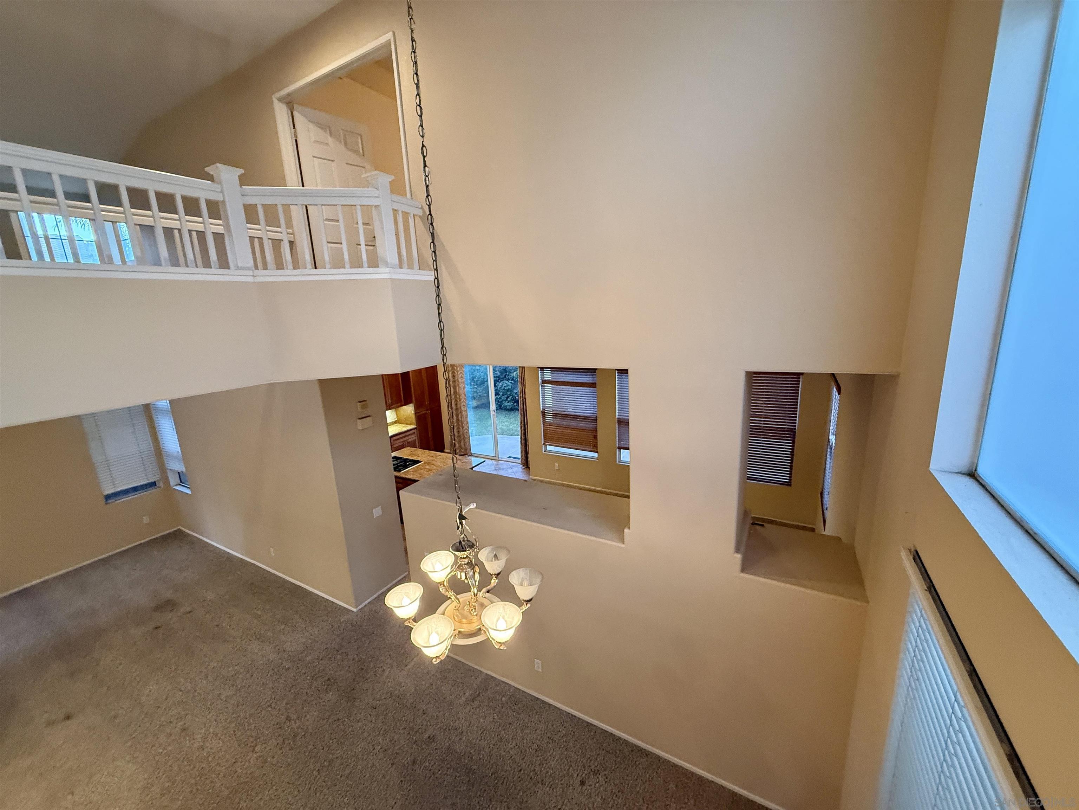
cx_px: 540
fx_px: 436
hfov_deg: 102.1
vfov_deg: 85.7
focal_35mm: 14
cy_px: 405
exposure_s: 1/60
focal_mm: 2.22
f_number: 2.2
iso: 500
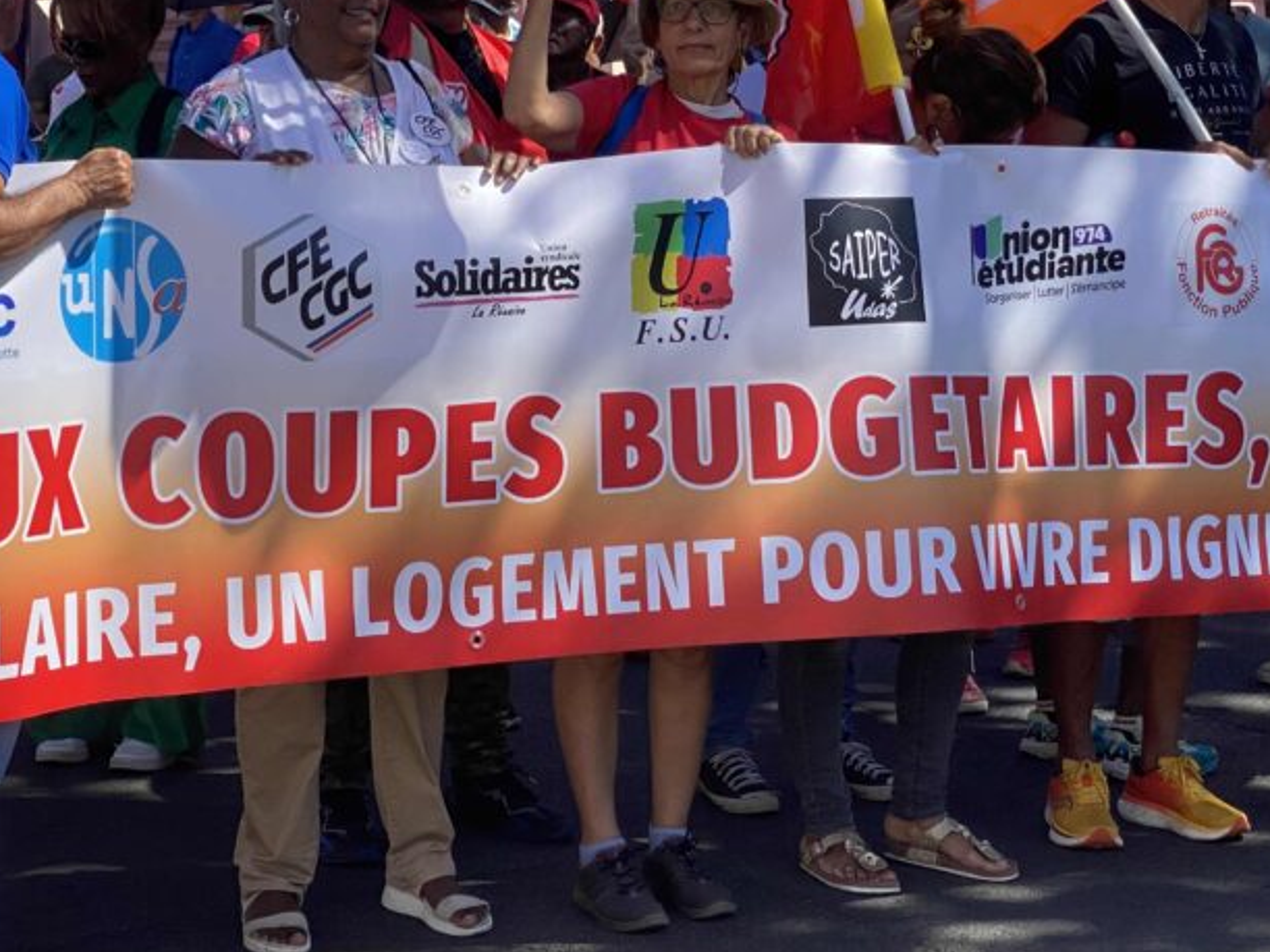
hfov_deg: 22.5
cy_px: 239
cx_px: 629
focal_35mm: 87
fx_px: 3192
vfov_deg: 16.9
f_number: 2
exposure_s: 1/1199
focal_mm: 6
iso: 20
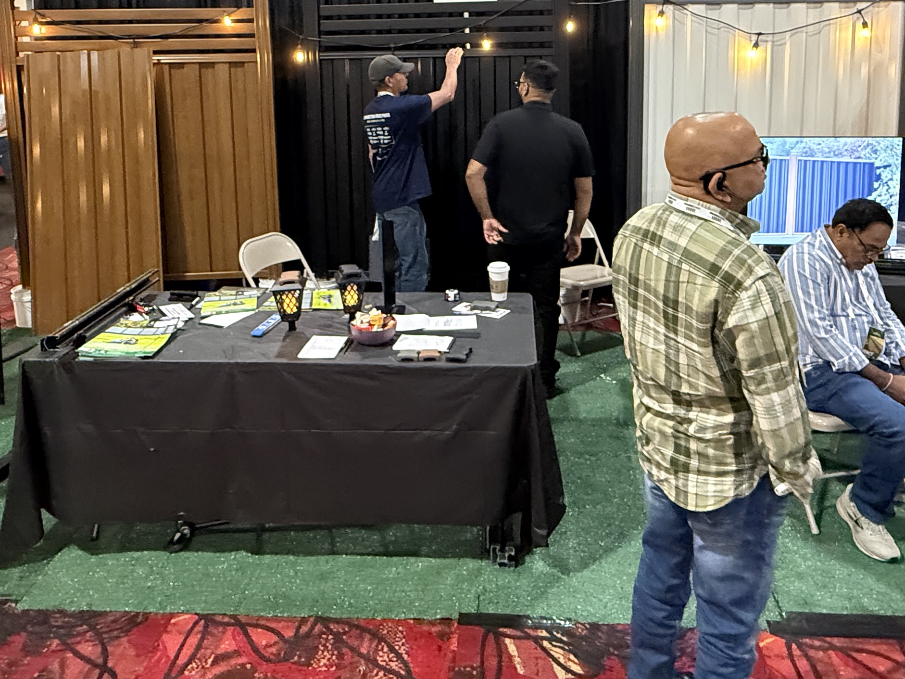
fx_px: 784
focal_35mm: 30
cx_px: 466
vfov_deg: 44.6
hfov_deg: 60.0
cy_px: 142
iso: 800
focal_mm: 2.22
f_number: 2.2
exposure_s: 1/60
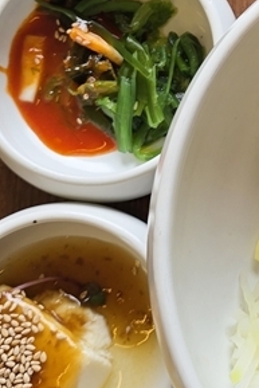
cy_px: 146
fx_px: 571
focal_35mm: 53
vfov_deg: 37.3
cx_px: 329
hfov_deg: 23.0
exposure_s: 1/120
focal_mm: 6.3
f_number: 1.7
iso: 12
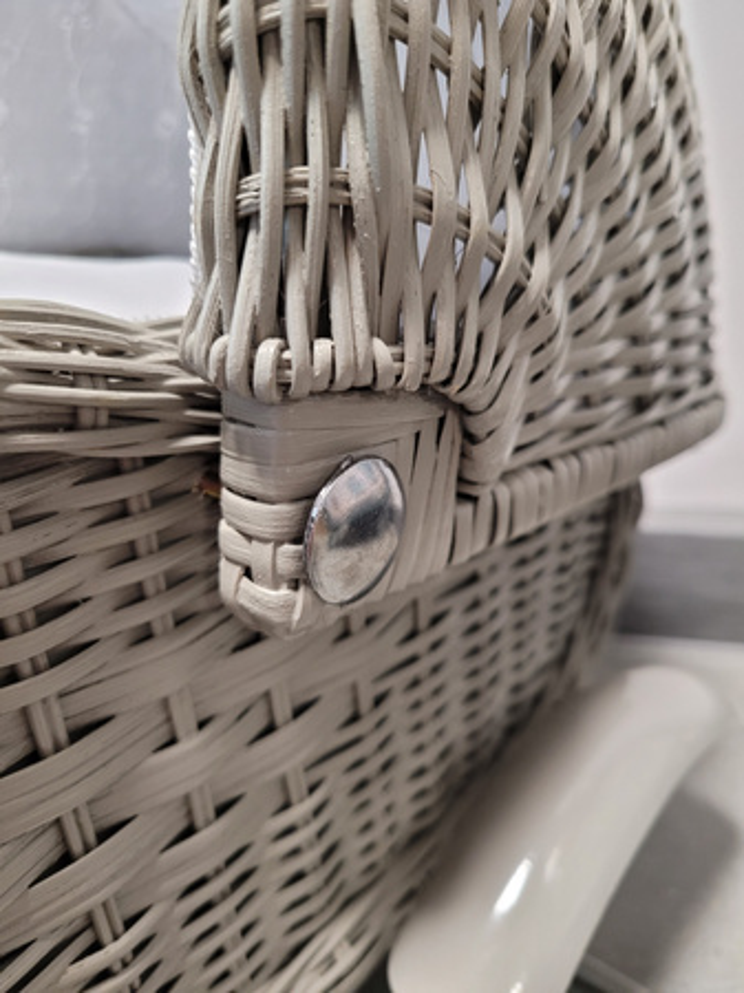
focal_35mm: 26
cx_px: 372
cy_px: 496
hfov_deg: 53.0
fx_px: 746
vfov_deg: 67.3
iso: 500
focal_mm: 5.4
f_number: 1.8
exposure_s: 1/50
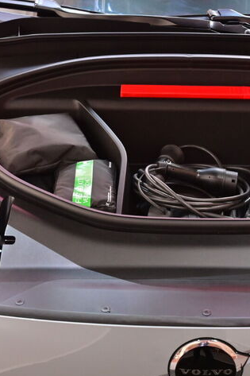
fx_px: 683
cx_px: 187
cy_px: 170
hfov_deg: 20.6
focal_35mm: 66
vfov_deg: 30.7
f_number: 6.3
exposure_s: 1/13
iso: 500
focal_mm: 21.5
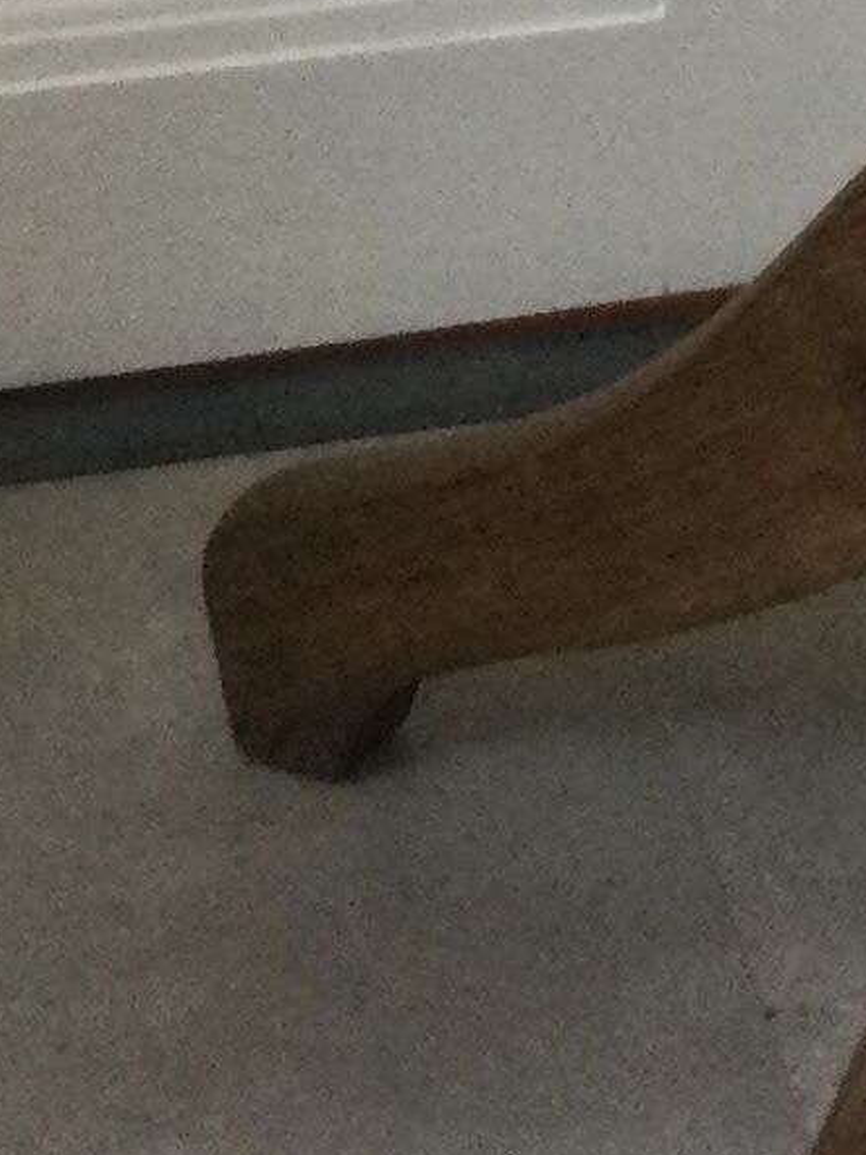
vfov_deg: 10.8
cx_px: 1117
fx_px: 5737
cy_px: -941
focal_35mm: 172
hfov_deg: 8.5
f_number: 2.4
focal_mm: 3.3
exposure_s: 1/33
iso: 125
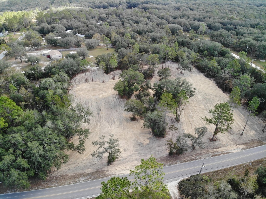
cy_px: 100
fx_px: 184
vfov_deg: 56.8
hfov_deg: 71.6
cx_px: 133
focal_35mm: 24
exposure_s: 1/57.7
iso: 100
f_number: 2.8
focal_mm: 4.5
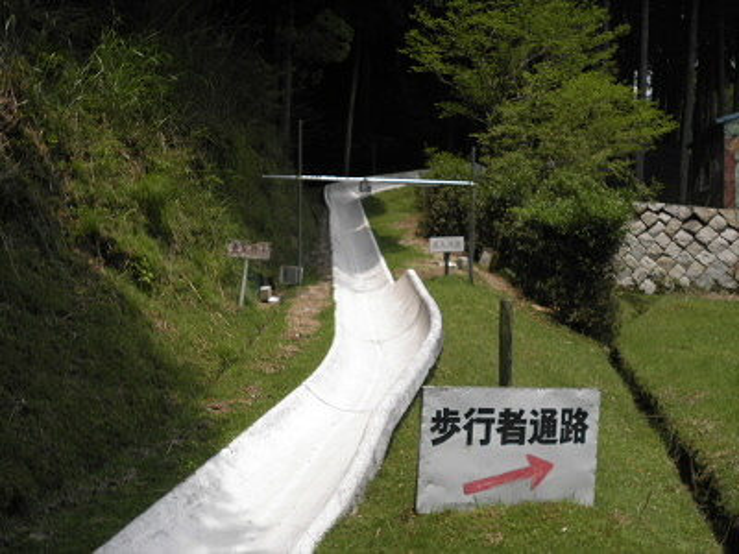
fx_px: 811
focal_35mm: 38
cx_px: 370
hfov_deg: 49.0
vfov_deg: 37.7
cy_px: 277
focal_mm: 6.9
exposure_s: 1/125
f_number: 9.8
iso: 64
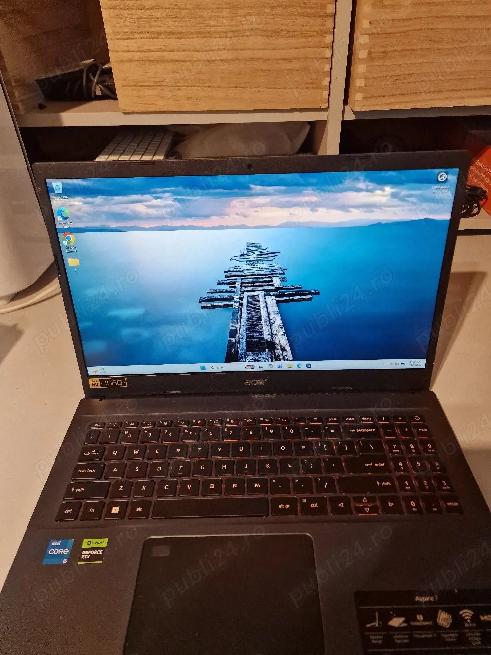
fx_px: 435
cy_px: 328
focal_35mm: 23
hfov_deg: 58.9
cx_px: 246
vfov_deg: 73.9
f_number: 1.8
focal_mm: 6.4
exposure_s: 1/100
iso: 400
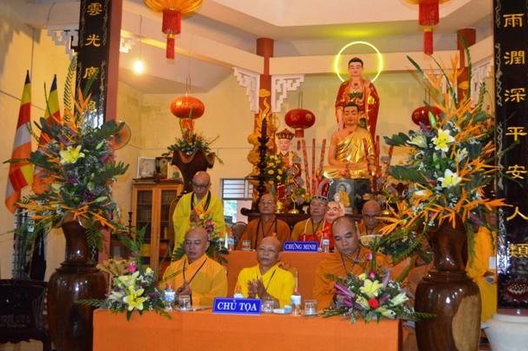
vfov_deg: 29.5
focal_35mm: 46
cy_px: 182
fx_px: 667
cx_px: 271
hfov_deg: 43.2
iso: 1000
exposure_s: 1/60
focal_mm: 29
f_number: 4.5
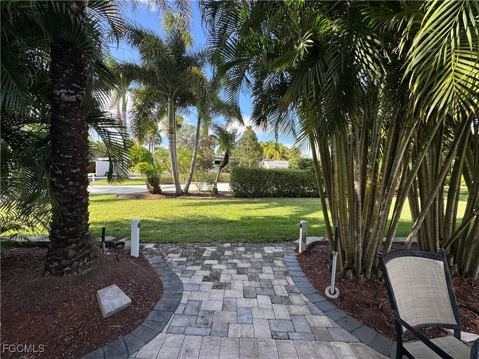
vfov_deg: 85.7
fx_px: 194
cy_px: 180
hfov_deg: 102.1
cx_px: 240
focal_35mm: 14
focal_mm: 2.22
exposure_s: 1/362
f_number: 2.2
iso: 40
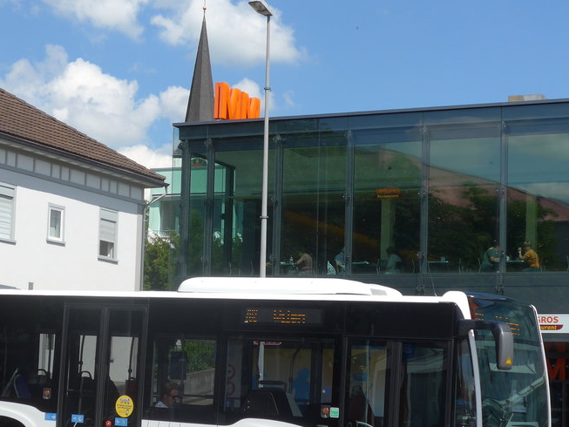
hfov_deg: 21.7
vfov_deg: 16.4
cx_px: 235
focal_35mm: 90
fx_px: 1480
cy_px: 275
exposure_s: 1/1300
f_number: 3.2
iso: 80
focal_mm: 10.1
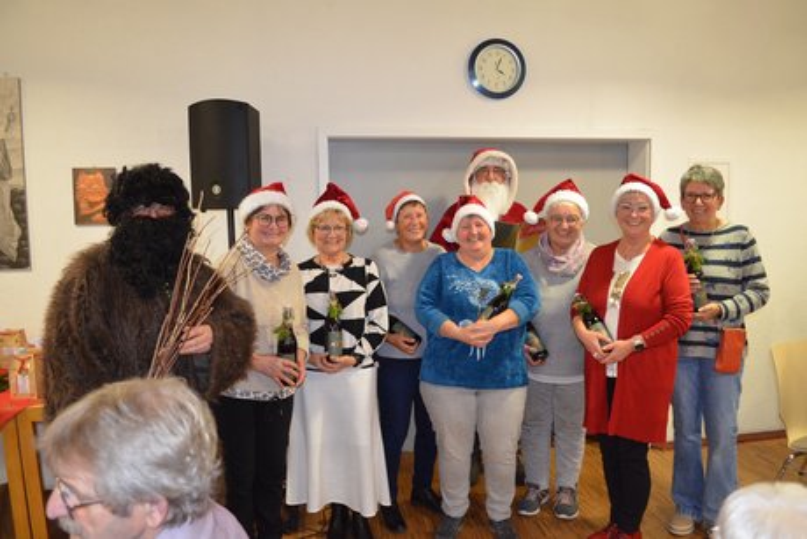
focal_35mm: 27
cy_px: 270
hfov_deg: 67.4
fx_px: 605
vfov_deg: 48.0
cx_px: 404
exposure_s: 1/60
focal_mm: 18
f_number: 3.5
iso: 1800
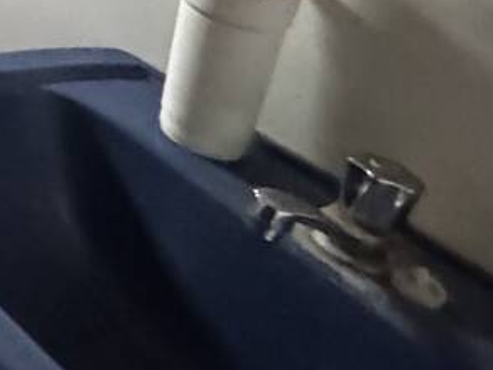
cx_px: -677
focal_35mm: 69
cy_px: -338
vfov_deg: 16.8
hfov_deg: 15.4
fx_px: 983
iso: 2500
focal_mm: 2.22
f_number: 2.2
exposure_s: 1/20
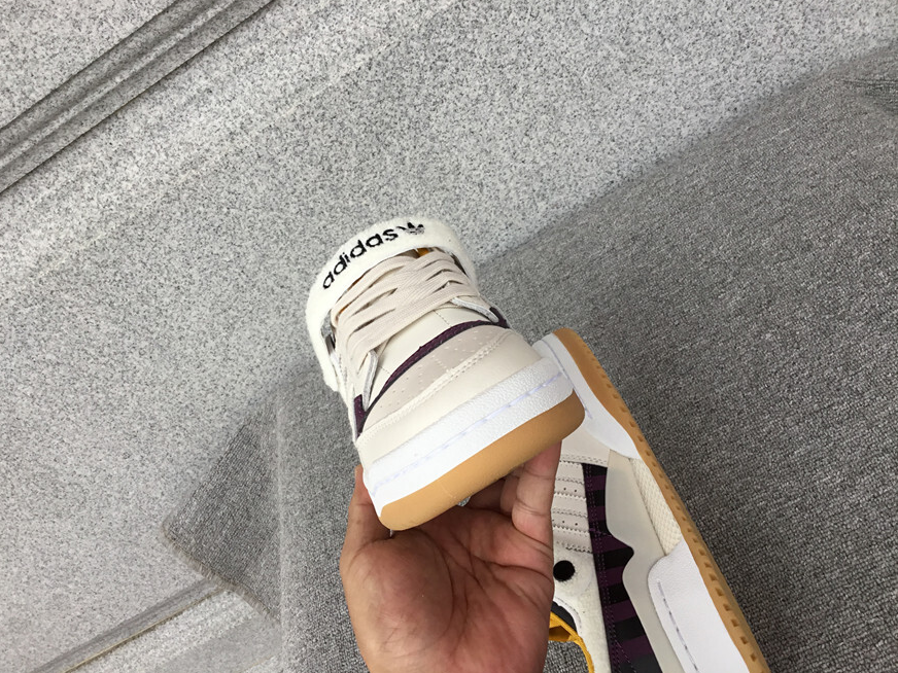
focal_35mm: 32
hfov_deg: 56.8
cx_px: 436
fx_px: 830
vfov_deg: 44.2
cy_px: 335
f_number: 2.4
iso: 40
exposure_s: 1/120
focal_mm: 3.3
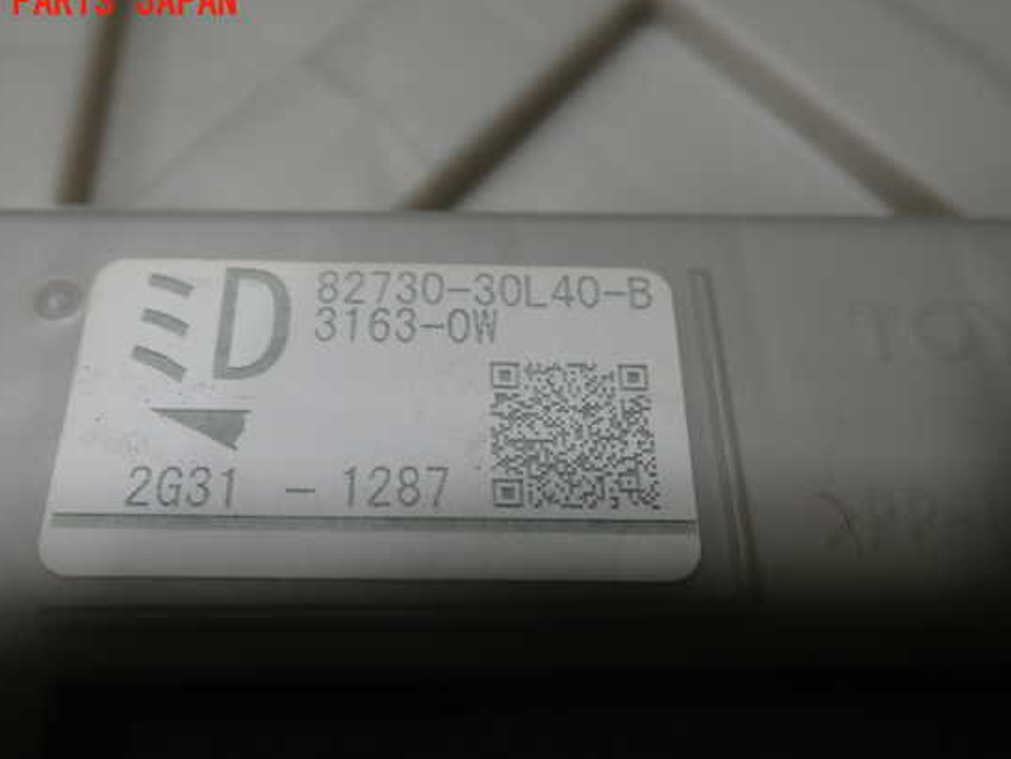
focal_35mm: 33
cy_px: 397
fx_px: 964
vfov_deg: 42.9
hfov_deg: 55.2
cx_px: 456
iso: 100
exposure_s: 1/125
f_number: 2.3
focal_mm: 5.5
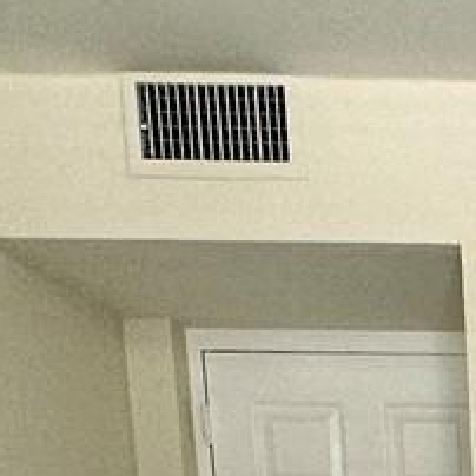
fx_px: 1525
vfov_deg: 13.5
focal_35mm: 98
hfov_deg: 15.3
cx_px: 858
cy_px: 1108
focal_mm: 2.22
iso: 125
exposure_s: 1/120
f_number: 2.2
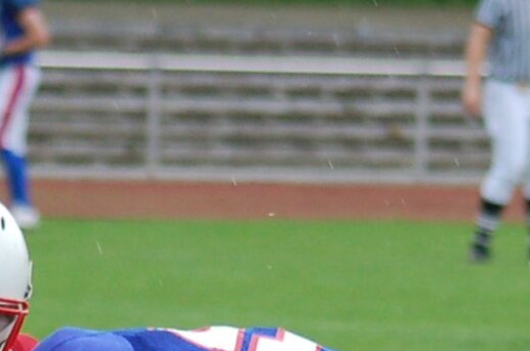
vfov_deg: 1.9
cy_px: 629
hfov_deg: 2.9
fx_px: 10319
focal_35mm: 702
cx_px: 323
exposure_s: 1/500
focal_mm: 110
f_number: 4.2
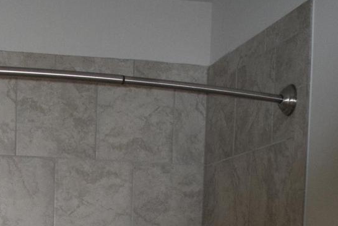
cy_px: 385
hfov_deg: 26.1
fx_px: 713
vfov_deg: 15.8
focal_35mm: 76
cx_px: 56
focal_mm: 18
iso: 2200
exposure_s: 1/60
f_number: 3.5
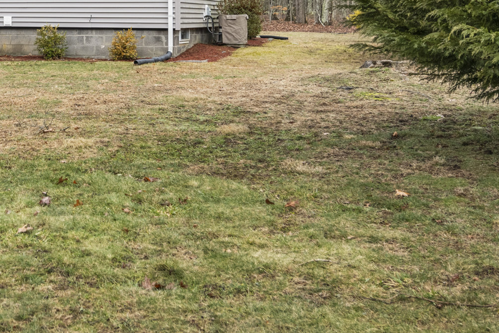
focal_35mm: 58
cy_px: 16
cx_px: 29
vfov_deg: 22.6
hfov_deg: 32.3
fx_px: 807
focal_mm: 23.5
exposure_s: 1/200
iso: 320
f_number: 4
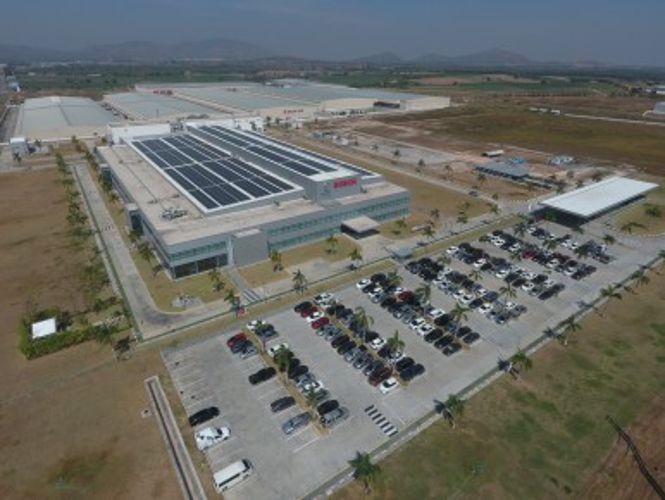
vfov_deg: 66.0
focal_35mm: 20
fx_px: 384
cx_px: 332
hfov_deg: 81.7
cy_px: 250
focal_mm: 3.61
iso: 100
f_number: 2.8
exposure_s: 1/2451
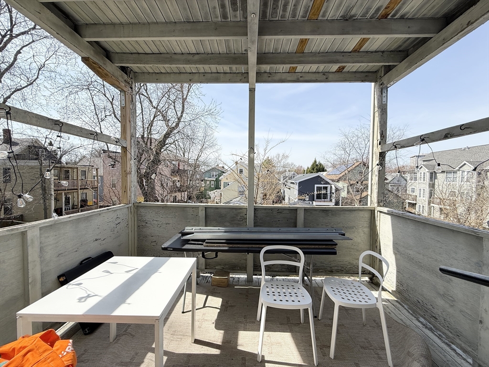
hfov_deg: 102.1
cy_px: 184
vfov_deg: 85.7
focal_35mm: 14
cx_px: 244
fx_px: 198
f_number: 2.2
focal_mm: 2.22
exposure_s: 1/841
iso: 64
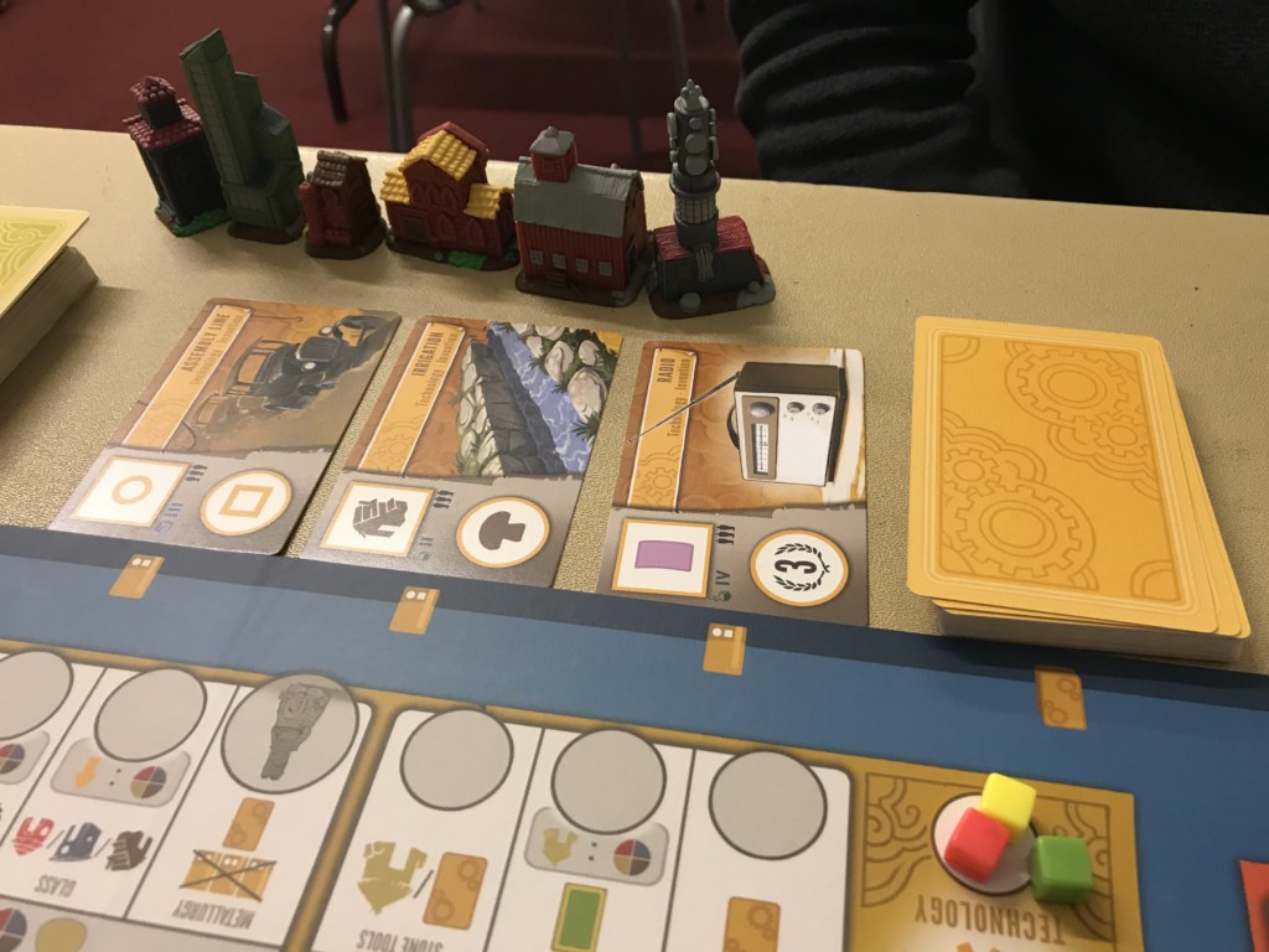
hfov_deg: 63.4
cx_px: 634
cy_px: 476
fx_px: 1026
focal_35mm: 28
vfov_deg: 49.7
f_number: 1.8
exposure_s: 1/17
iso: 64
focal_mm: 3.99
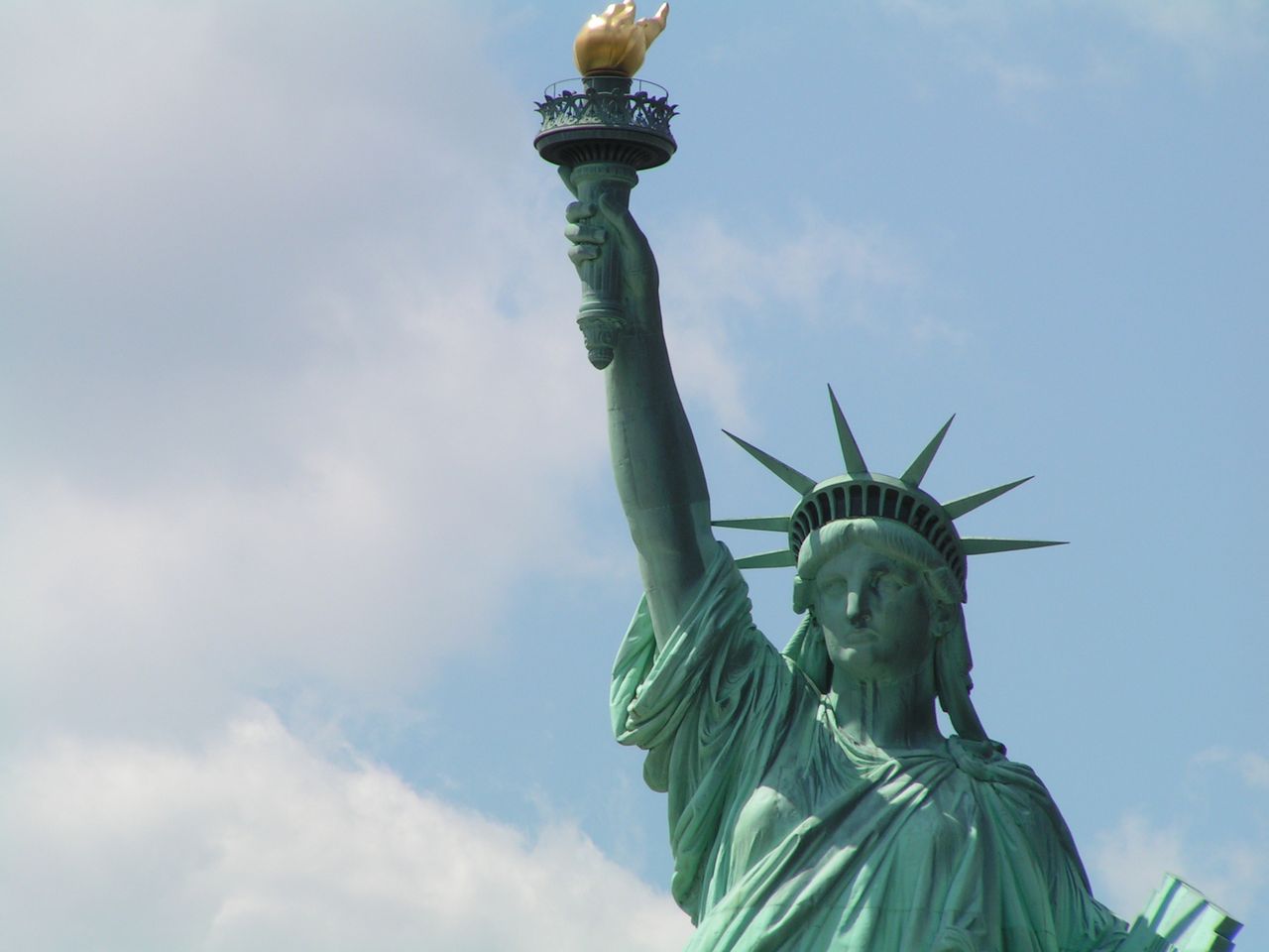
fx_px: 13931
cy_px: 476
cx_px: 634
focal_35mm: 380
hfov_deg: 5.2
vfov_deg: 3.9
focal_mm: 63
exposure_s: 1/400
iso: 50
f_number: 5.6
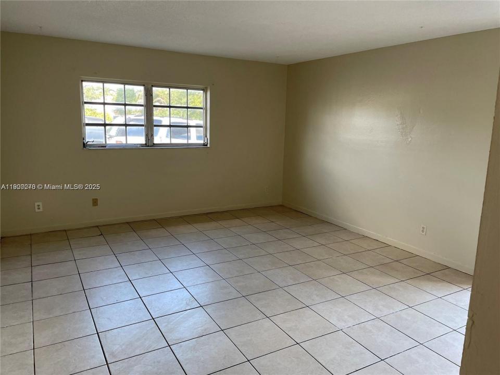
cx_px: 250
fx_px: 376
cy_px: 188
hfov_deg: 67.3
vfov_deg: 53.1
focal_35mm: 26
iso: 80
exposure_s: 1/60
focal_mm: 4.2
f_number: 1.6
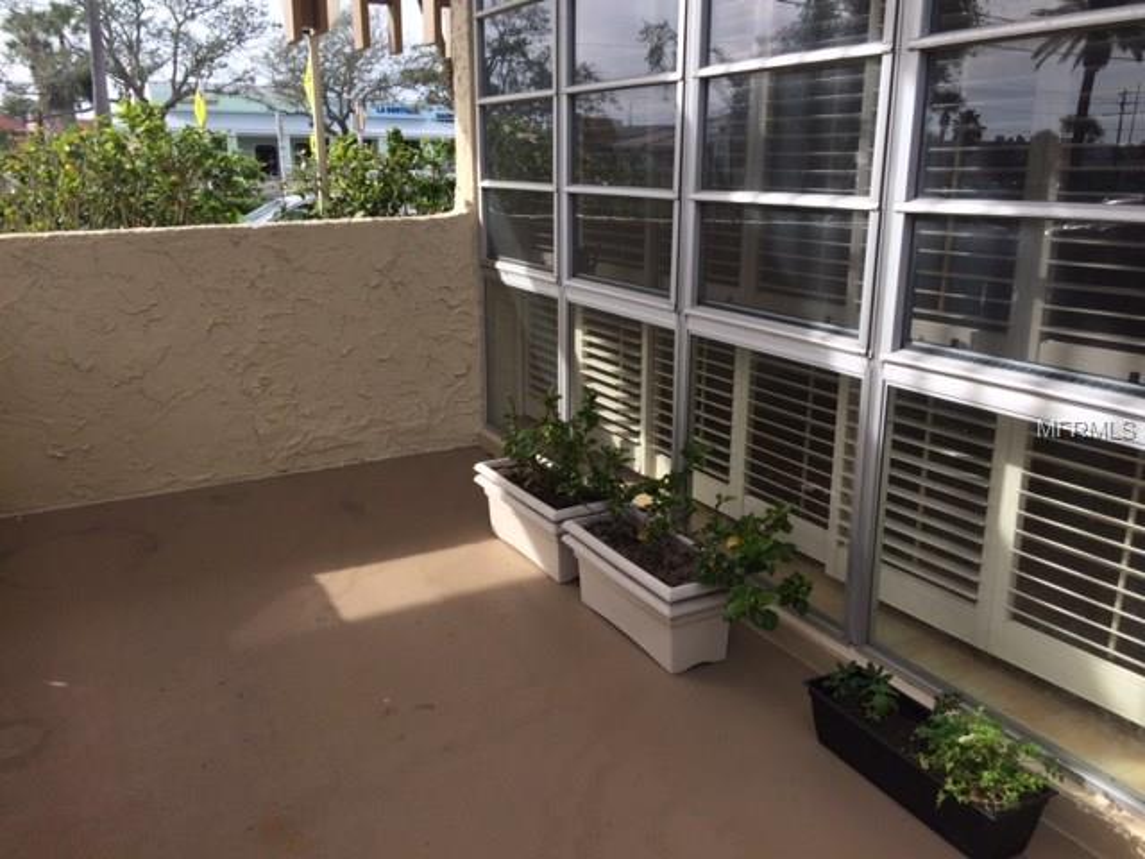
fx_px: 959
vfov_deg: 48.2
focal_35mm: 29
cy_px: 430
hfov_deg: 61.7
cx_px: 572
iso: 32
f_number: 2.2
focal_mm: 4.15
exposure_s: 1/1080
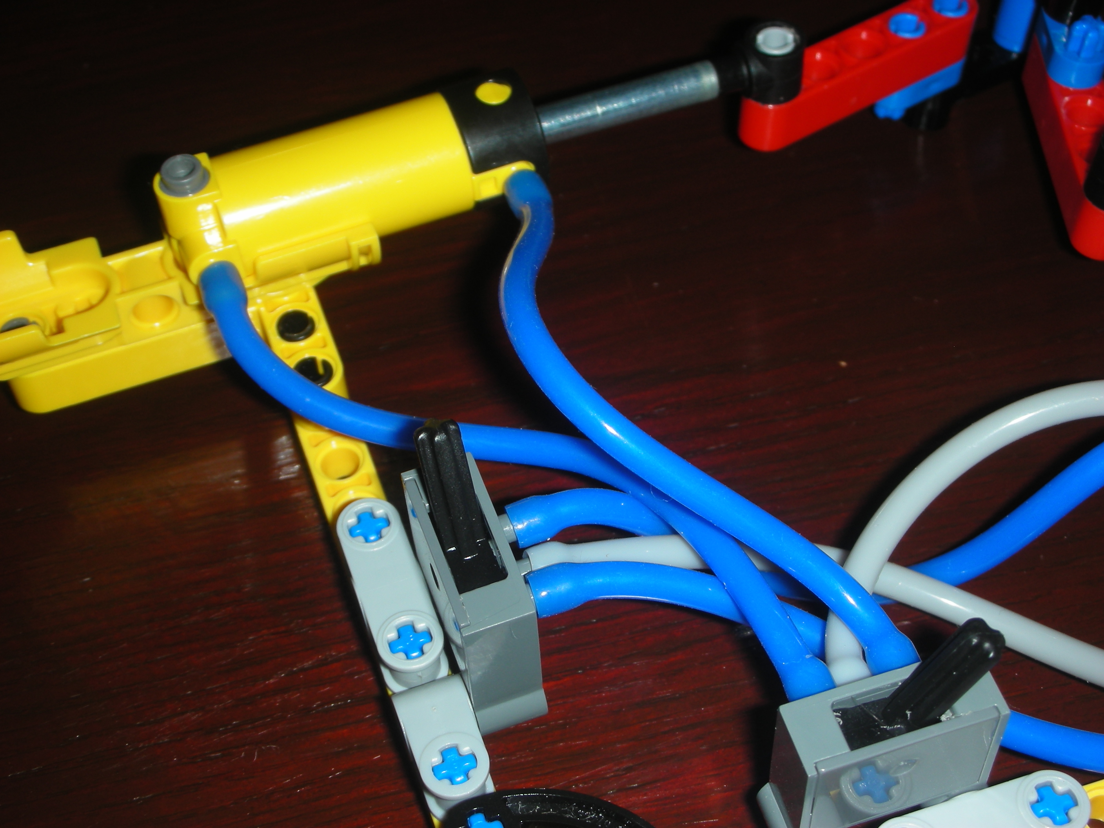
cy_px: 414
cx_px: 552
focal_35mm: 61
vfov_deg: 24.0
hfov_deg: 31.7
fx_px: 1945
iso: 50
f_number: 11.3
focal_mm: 10.1
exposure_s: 1/120
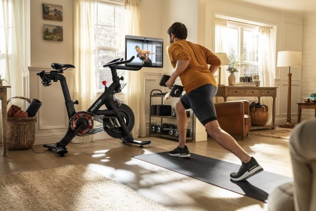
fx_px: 307
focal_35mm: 35
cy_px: 106
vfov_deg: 37.9
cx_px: 158
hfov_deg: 54.4
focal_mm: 35
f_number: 4.5
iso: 640
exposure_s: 1/160
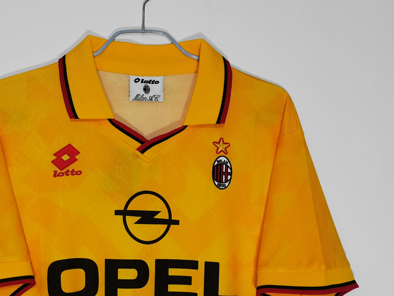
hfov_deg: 42.6
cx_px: 148
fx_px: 501
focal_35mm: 44
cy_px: 162
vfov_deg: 32.8
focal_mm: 5.58
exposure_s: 1/100
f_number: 1.8
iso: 160
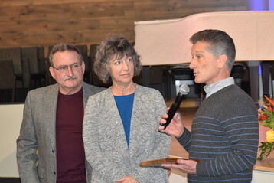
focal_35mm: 135
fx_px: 1028
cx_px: 128
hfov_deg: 15.2
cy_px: 108
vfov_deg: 10.2
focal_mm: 70
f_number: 4.5
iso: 640
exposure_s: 1/60
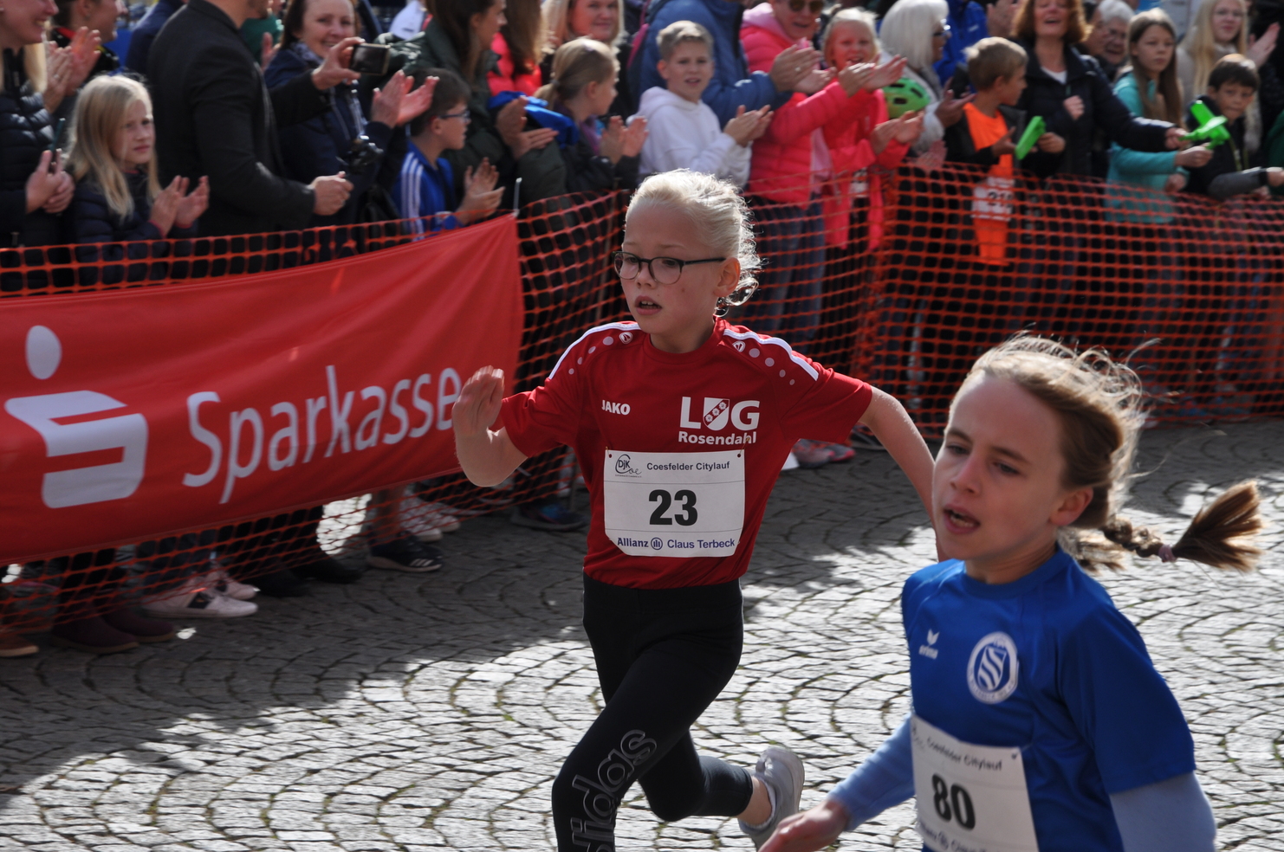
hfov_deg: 18.9
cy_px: 426
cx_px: 642
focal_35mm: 108
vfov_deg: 12.6
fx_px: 3847
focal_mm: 72
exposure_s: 1/320
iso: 200
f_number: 9
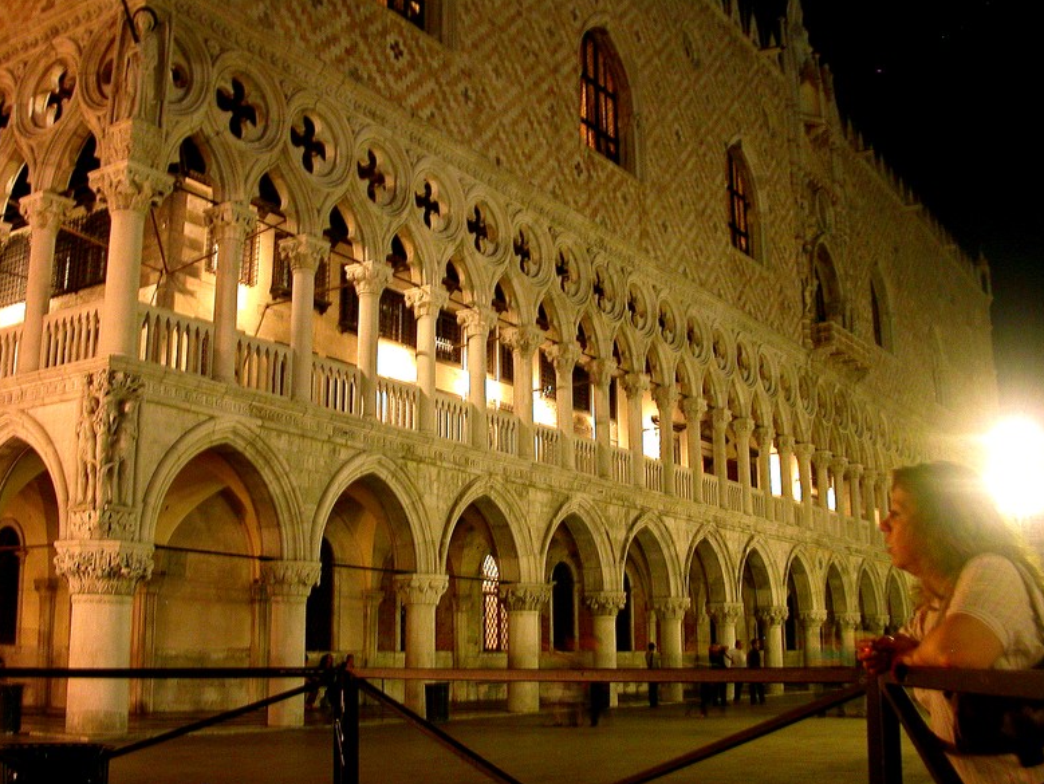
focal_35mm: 39
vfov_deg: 36.8
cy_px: 390
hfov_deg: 47.8
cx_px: 511
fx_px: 1177
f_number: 2.8
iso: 200
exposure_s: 1
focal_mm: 7.8
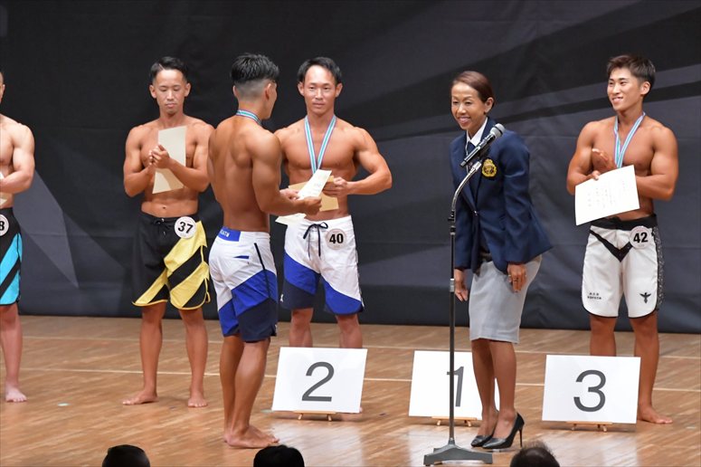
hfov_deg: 7.6
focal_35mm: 270
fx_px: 5255
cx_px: 350
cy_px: 234
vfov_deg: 5.1
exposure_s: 1/400
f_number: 5.6
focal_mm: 180
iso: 8000
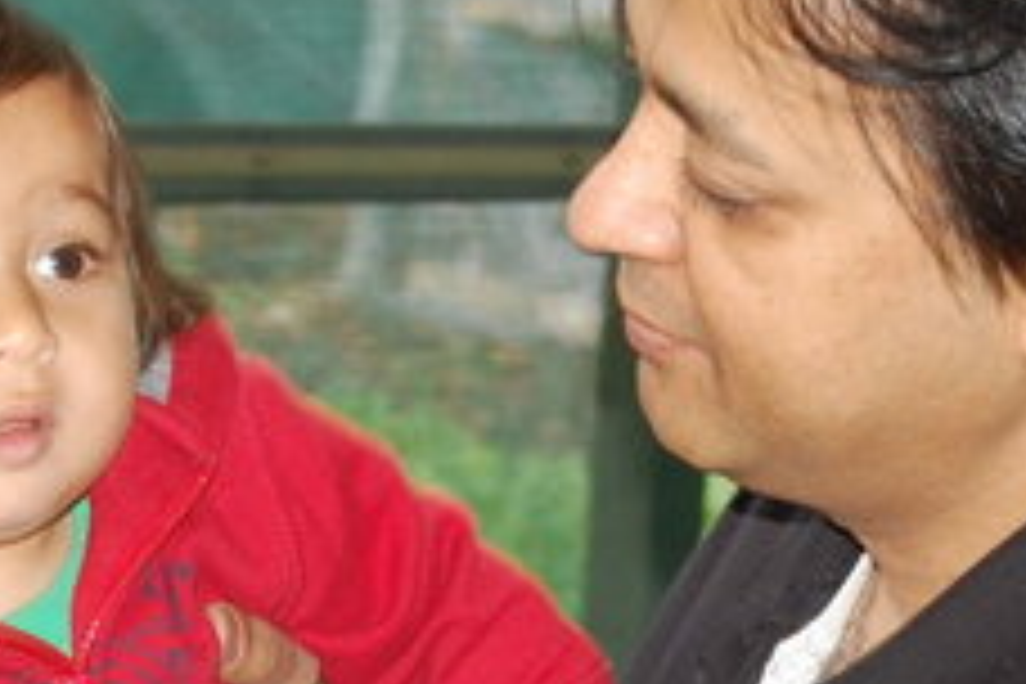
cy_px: 680
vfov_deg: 5.9
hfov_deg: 8.9
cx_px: 702
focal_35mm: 231
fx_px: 6594
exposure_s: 1/60
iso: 400
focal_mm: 55
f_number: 5.6
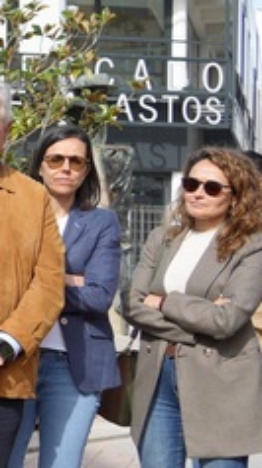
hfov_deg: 10.0
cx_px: -457
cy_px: 268
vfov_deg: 21.6
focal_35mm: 99
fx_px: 1225
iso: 100
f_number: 4.5
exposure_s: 1/320
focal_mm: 28
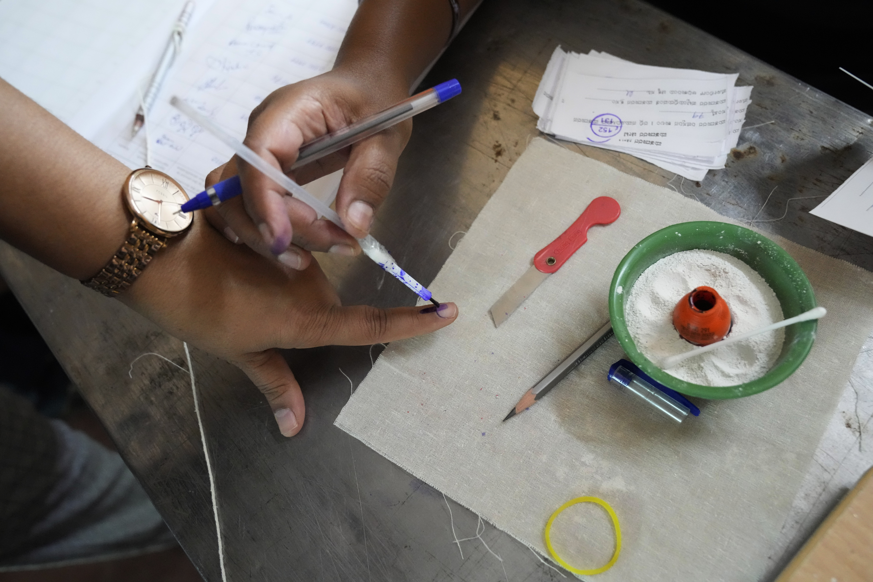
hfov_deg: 61.9
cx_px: 436
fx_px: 727
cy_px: 291
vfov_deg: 43.6
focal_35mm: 30
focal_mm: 30
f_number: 5
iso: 12800
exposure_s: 1/250
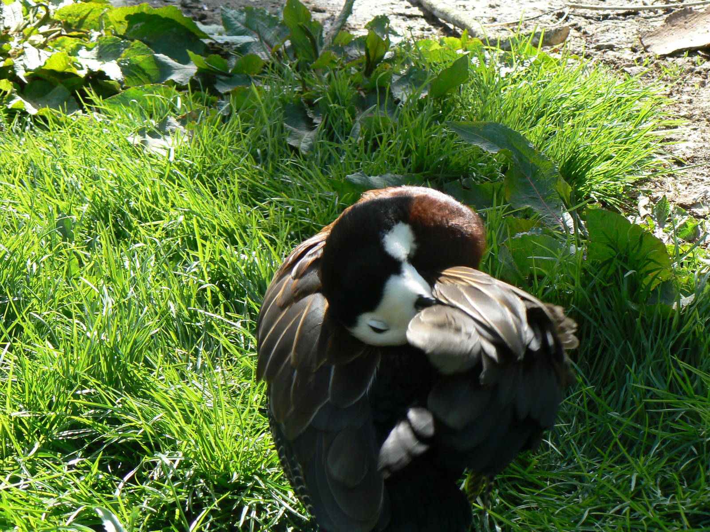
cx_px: 355
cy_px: 266
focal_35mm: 114
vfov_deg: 13.0
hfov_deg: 17.3
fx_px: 2338
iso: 80
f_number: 5.6
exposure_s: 1/160
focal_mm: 19
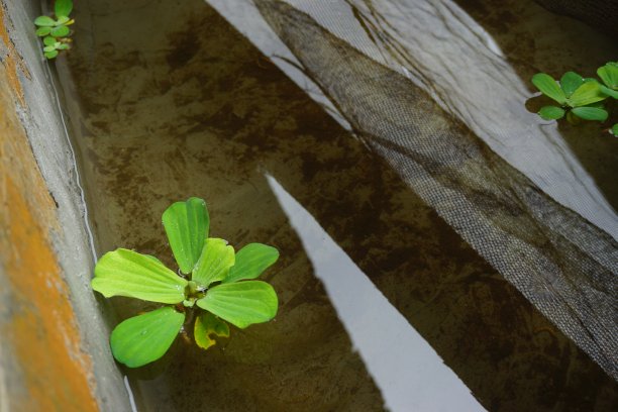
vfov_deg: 34.2
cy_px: 206
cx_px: 309
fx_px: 669
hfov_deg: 49.6
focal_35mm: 39
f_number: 4.5
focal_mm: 26
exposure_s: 1/125
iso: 125
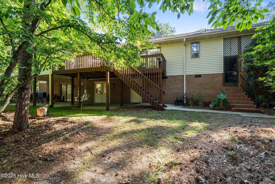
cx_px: 138
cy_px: 92
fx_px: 122
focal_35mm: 16
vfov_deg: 73.7
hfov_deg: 96.7
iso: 400
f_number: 8
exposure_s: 1/50
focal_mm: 16
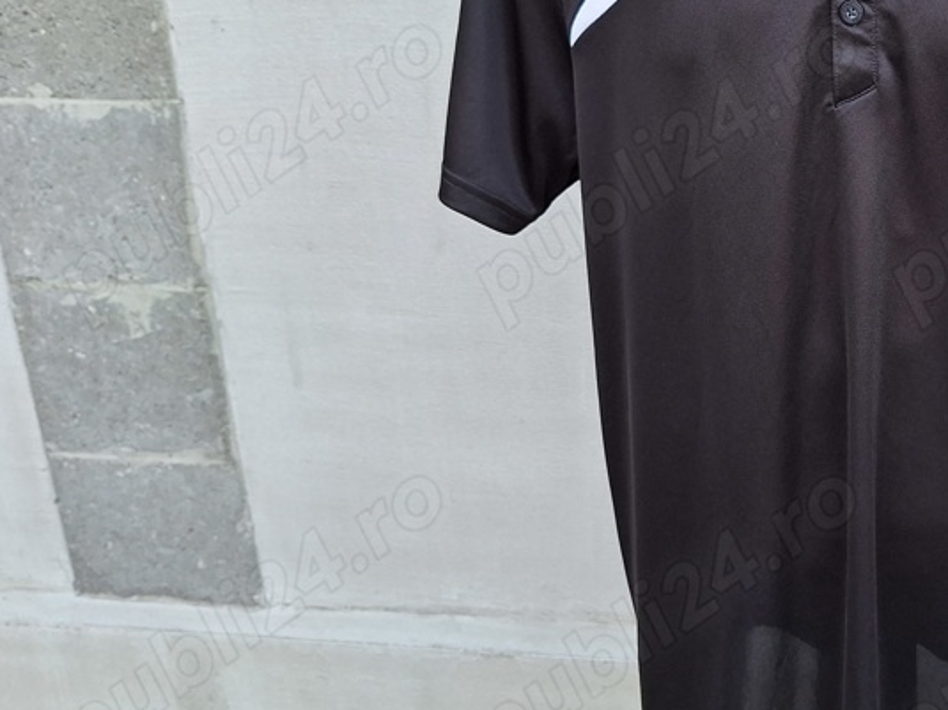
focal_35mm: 43
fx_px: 1177
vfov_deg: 33.1
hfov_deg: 40.2
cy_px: 197
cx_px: 872
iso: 64
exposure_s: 1/100
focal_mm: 5.54
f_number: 1.8
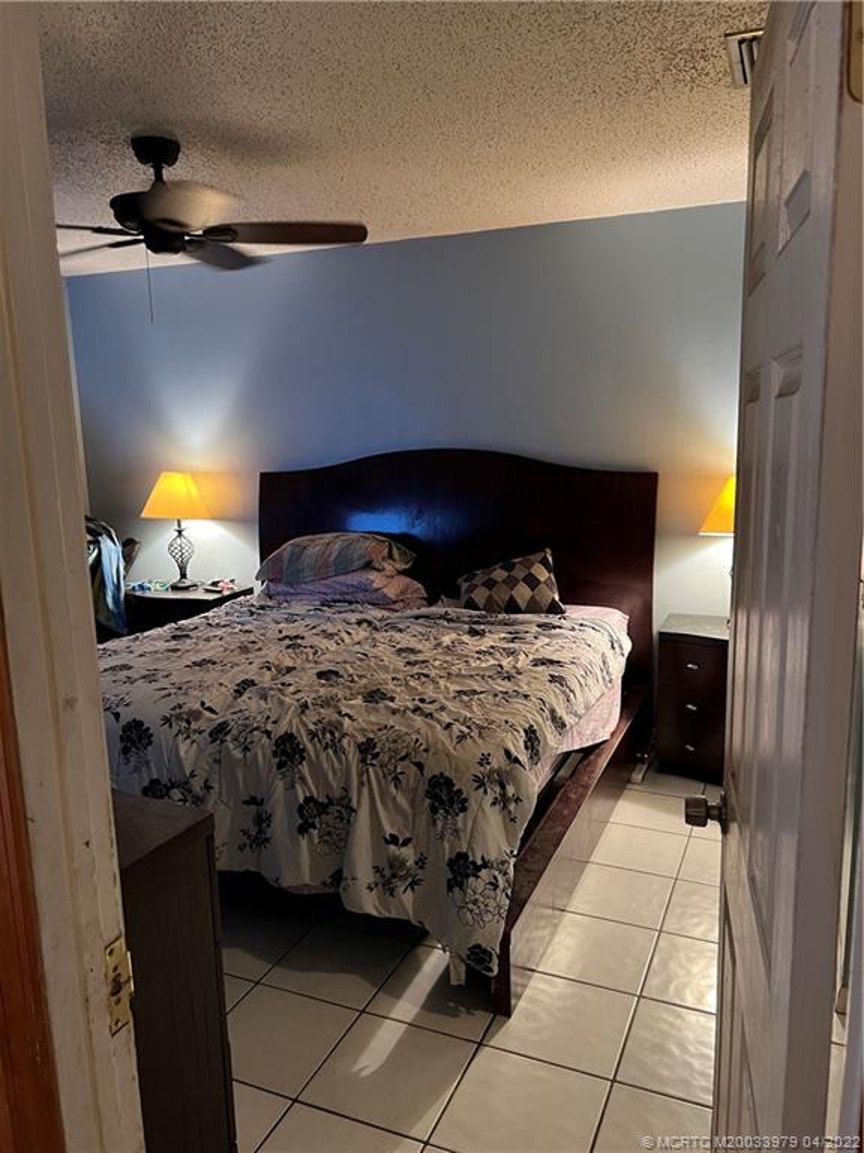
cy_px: 576
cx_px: 432
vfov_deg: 67.3
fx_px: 865
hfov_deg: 53.1
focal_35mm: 26
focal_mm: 5.7
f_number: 1.5
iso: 250
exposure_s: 1/60
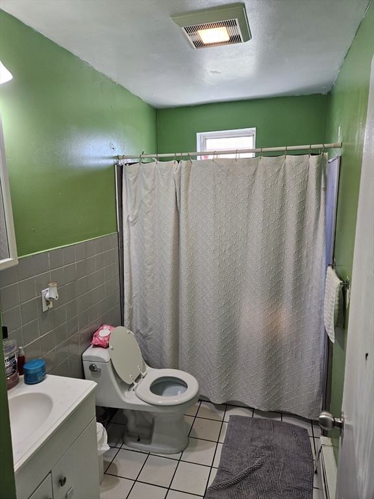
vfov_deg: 73.9
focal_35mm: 23
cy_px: 250
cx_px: 187
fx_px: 331
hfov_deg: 58.9
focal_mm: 5.4
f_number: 1.8
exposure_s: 1/120
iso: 125
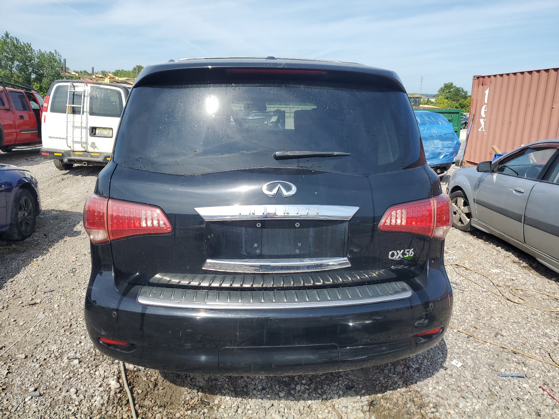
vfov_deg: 53.1
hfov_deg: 67.3
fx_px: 420
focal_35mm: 26
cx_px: 280
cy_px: 210
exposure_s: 1/2500
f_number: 1.5
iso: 50
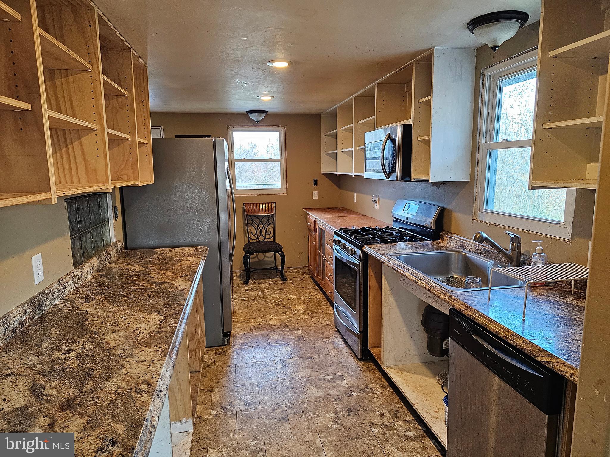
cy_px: 228
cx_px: 305
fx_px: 405
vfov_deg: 58.9
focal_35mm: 23
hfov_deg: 73.9
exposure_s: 1/120
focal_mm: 6.3
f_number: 1.7
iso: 500
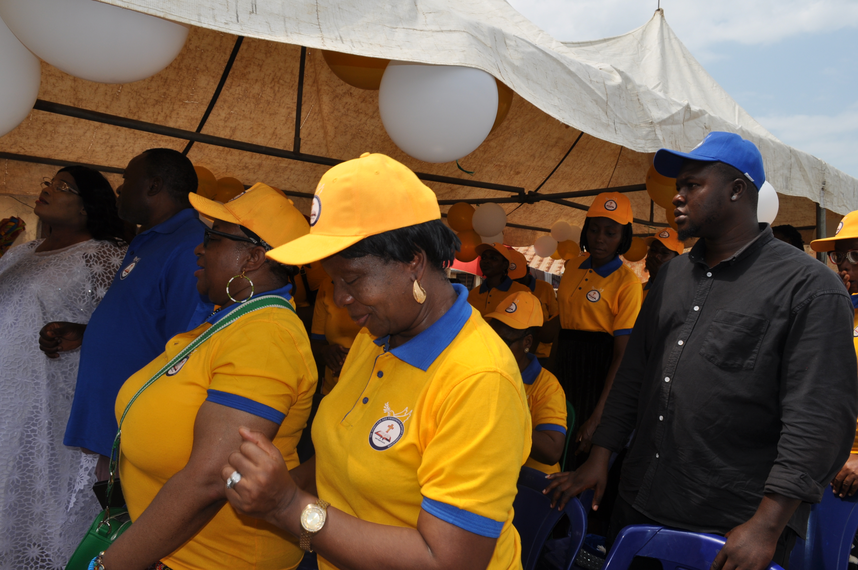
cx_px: 429
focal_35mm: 27
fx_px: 643
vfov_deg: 47.8
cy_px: 285
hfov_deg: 67.4
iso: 200
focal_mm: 18
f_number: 9
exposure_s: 1/200
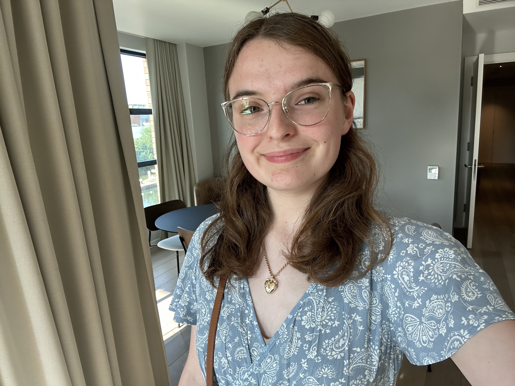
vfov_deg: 58.9
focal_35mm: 23
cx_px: 258
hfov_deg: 73.9
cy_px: 193
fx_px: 342
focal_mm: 2.69
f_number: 1.9
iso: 64
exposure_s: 1/121
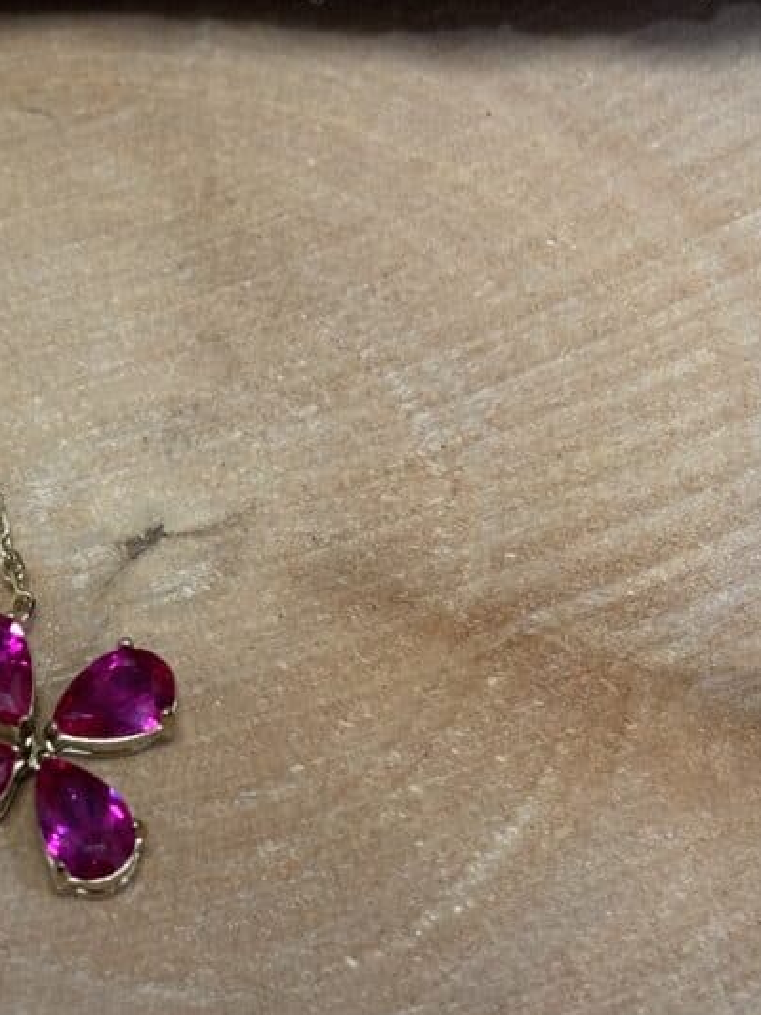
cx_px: 42
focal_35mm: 100
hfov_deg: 14.6
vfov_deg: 19.6
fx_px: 2931
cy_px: 330
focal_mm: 5.96
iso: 64
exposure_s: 1/50
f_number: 1.6
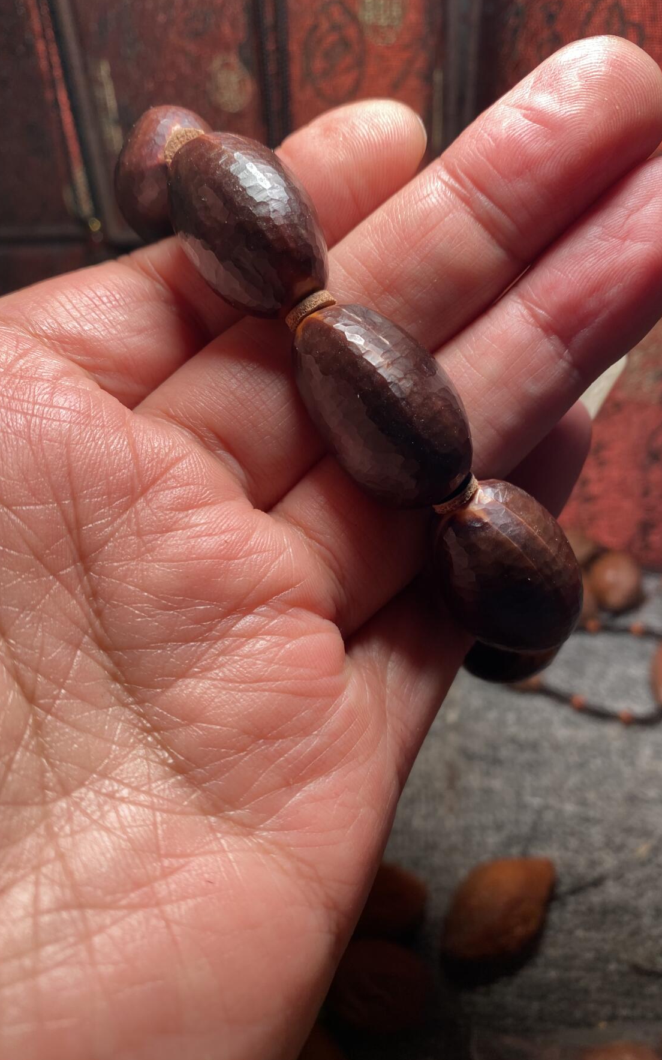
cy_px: 533
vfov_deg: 68.4
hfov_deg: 46.0
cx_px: 350
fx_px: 780
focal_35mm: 27
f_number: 1.8
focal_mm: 4.25
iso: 32
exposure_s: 1/123
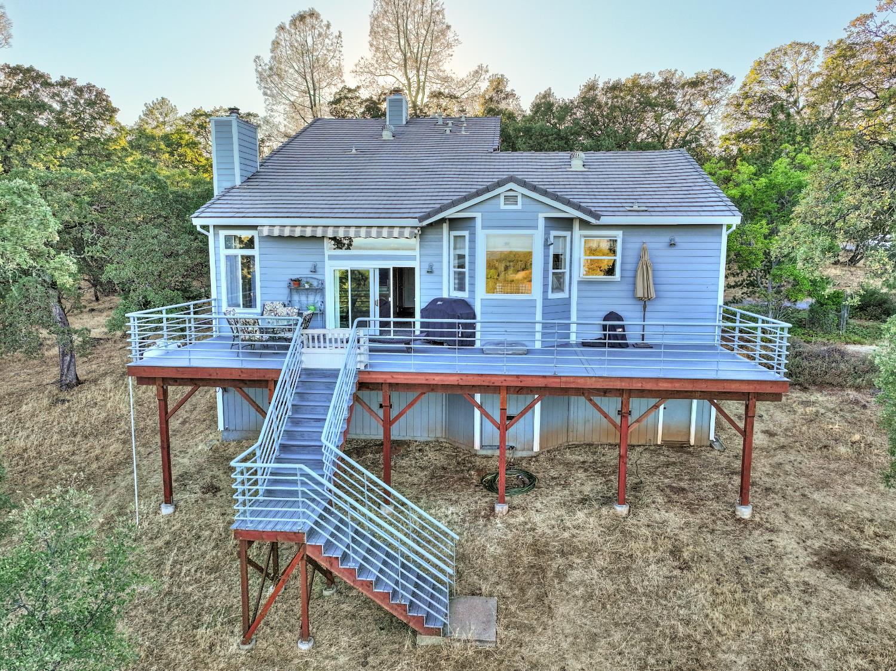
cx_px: 448
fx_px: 621
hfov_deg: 71.6
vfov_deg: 56.8
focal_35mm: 24
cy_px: 336
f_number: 3.2
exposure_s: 1/120
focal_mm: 12.3
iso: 100
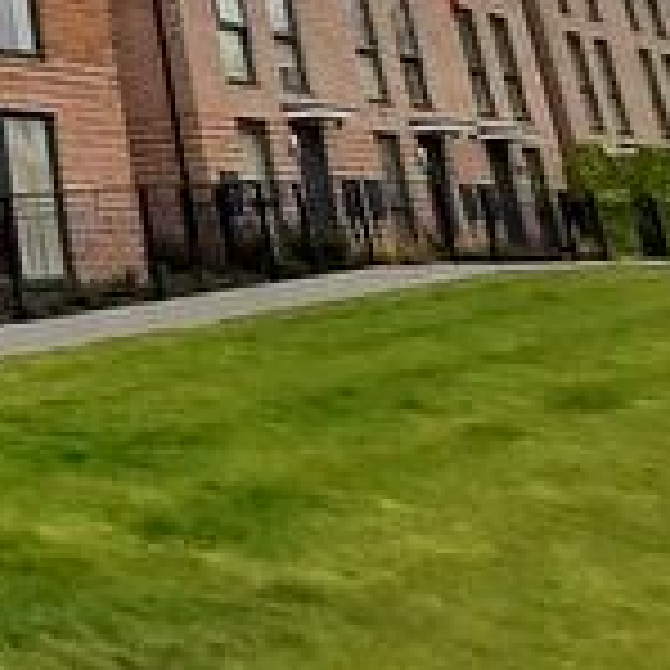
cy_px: -83
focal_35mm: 54
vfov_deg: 28.5
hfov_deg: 22.2
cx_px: -472
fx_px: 1182
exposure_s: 1/1770
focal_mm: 1.42
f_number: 2.2
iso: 40
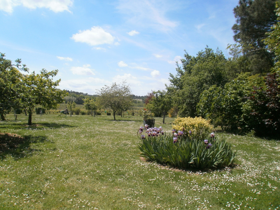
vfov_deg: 53.1
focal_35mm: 26
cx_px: 140
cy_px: 105
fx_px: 210
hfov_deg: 67.3
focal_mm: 4.65
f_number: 7.8
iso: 100
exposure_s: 1/250
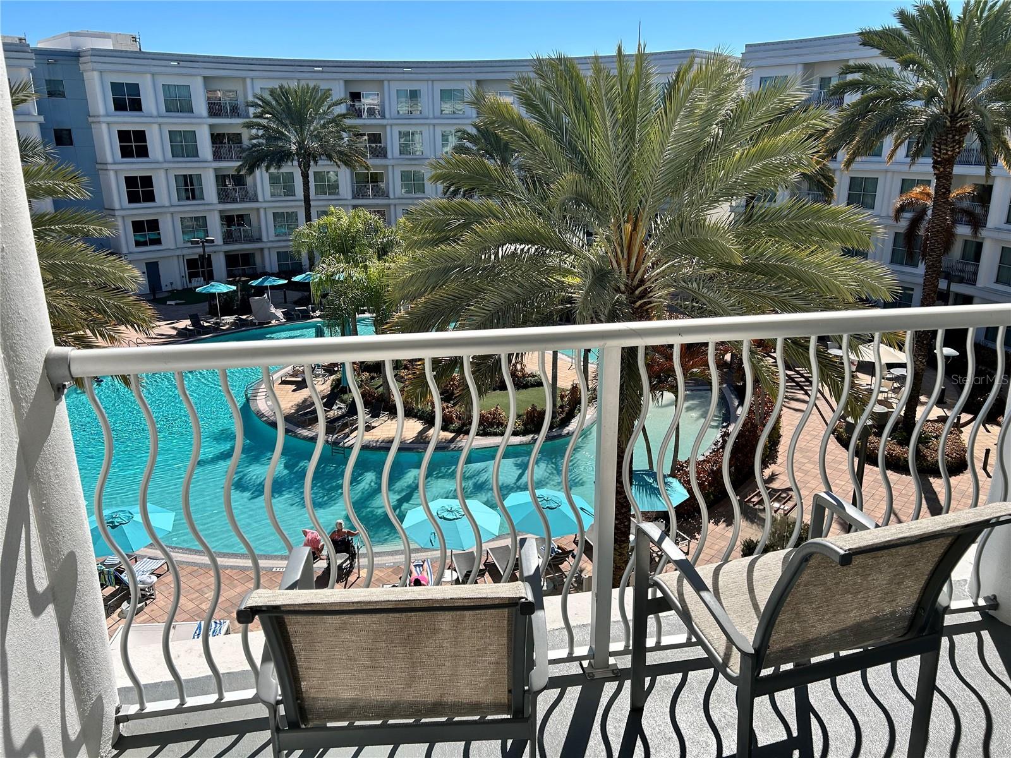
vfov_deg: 53.1
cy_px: 379
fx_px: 759
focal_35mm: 26
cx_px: 506
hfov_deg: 67.3
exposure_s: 1/5587
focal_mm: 5.7
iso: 50
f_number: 1.5
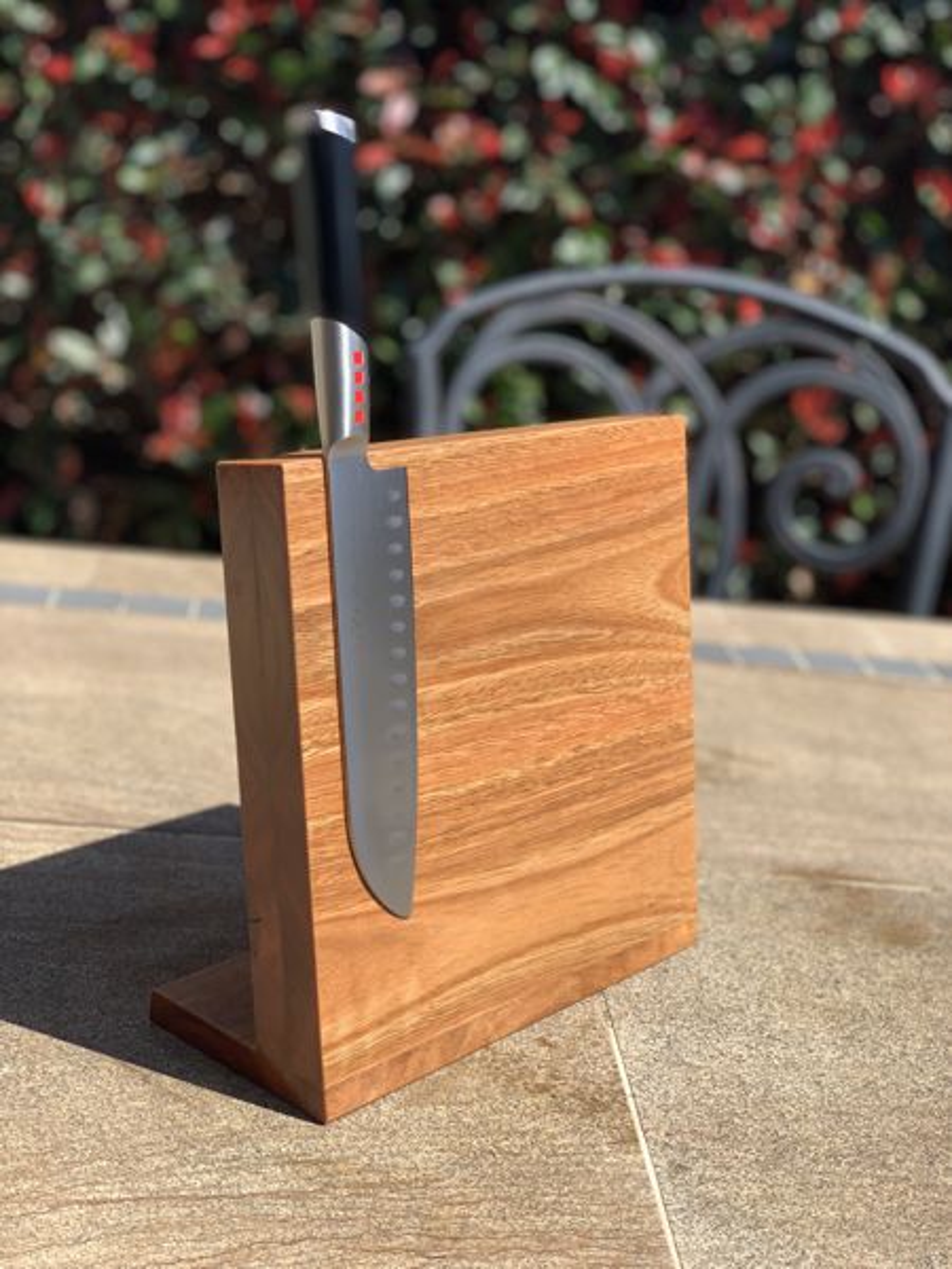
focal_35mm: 52
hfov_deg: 28.0
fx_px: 1907
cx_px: 476
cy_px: 634
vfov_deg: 36.8
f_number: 2.4
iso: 16
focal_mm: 6
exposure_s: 1/761
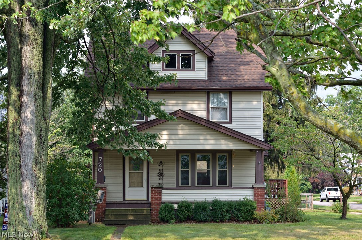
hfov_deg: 27.0
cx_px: 181
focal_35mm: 75
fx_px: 753
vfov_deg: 18.1
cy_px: 120
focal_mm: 50
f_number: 5.6
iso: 100
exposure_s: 1/250
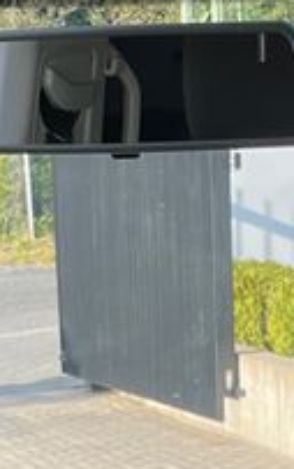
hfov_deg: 9.4
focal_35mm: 139
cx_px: 183
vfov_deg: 14.4
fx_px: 1781
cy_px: 601
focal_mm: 5.1
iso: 50
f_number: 1.6
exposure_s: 1/550
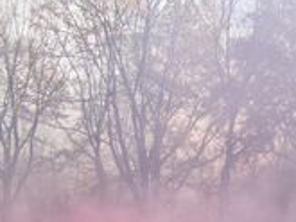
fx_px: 1035
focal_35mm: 121
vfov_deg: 11.8
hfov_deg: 16.1
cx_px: 269
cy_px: 314
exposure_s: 1/160
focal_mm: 5.8
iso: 50
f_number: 2.8
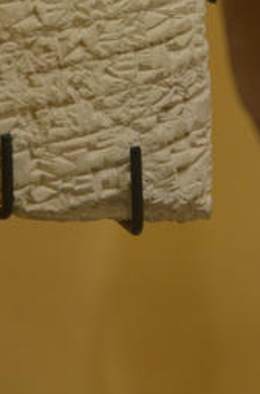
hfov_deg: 1.7
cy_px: -12
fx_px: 8539
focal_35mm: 784
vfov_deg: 2.6
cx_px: 62
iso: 1000
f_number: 5.6
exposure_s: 1/40
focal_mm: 200
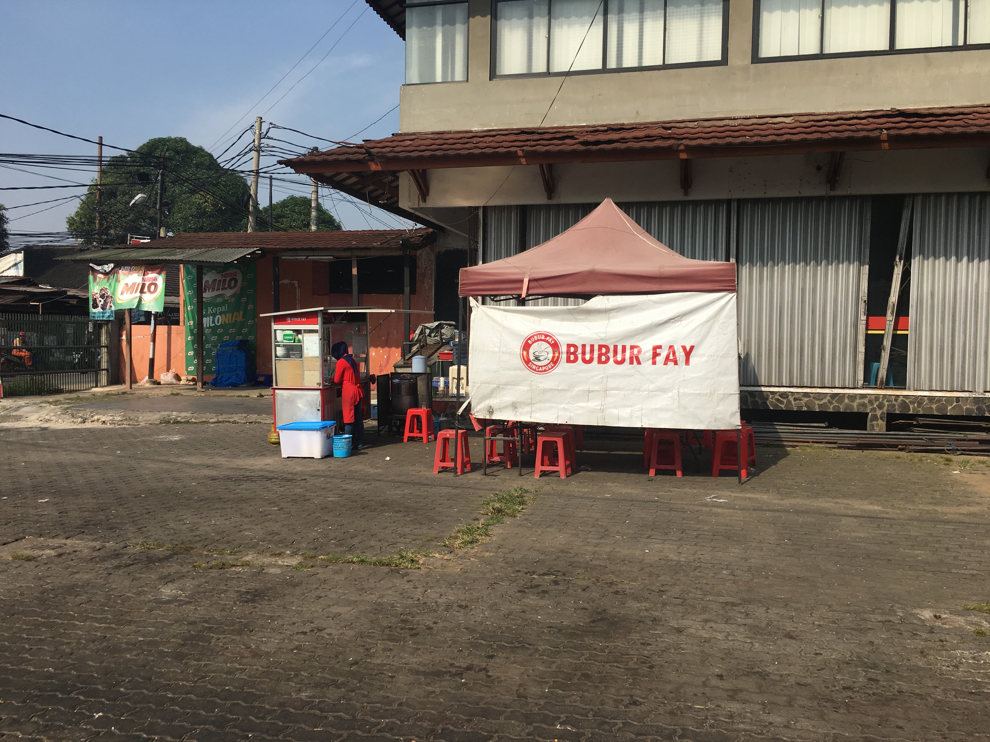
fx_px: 829
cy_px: 371
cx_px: 495
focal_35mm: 29
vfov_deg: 48.2
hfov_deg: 61.7
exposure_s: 1/1709
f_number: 2.2
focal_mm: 4.15
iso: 25
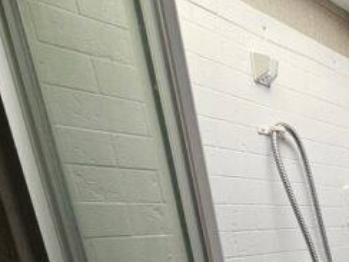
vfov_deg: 35.6
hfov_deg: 39.7
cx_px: 423
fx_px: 323
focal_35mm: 32
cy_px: 308
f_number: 2.2
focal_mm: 2.2
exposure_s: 1/207
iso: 80
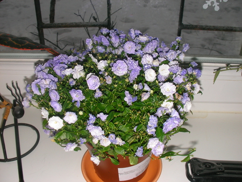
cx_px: 121
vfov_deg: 37.8
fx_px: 266
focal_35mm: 38
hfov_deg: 49.0
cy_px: 91
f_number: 5.6
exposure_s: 1/40
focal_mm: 6.3
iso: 50
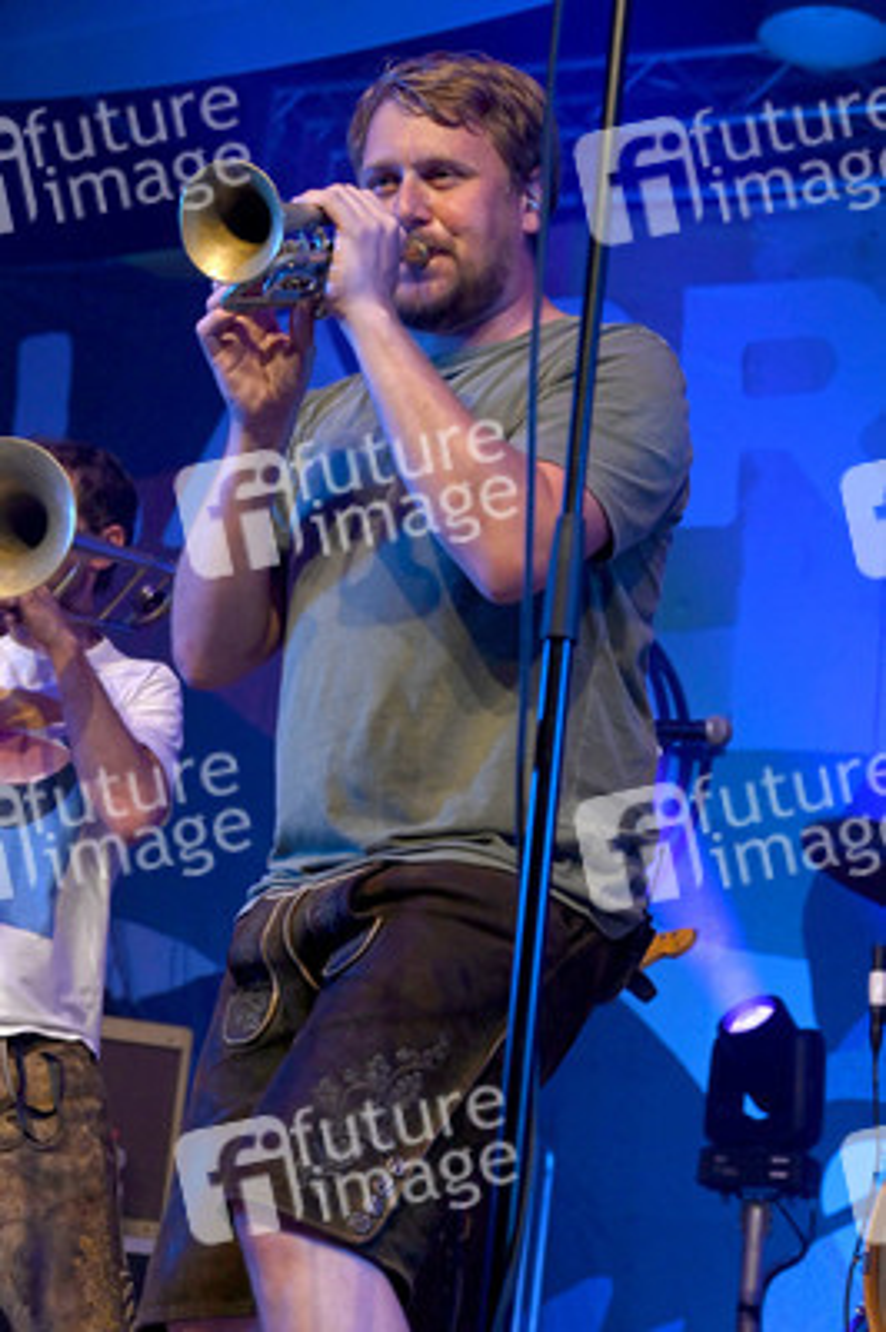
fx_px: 2662
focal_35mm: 72
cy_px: 666
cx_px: 443
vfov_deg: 28.1
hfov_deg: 18.9
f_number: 6.3
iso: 3200
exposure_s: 1/60
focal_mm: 72
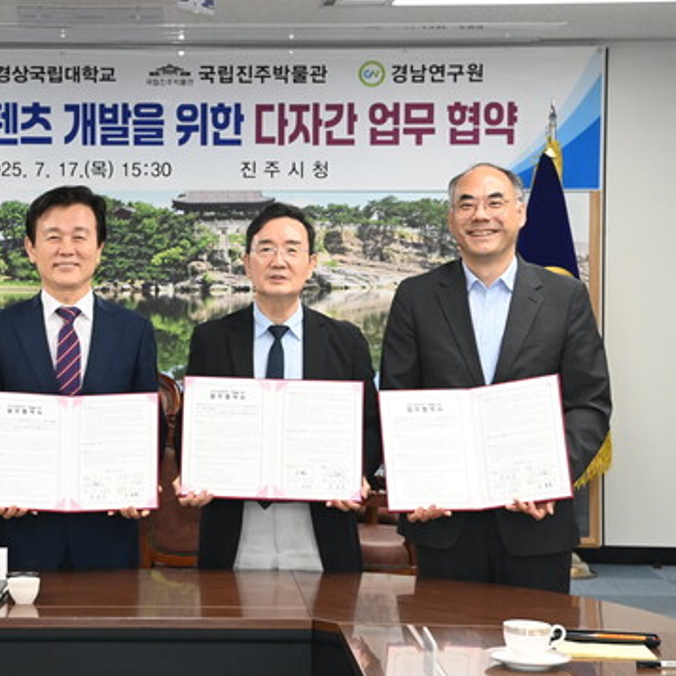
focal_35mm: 100
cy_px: 309
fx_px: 2209
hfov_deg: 17.3
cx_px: 142
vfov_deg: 17.4
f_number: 7.1
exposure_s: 1/250
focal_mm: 70
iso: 5000
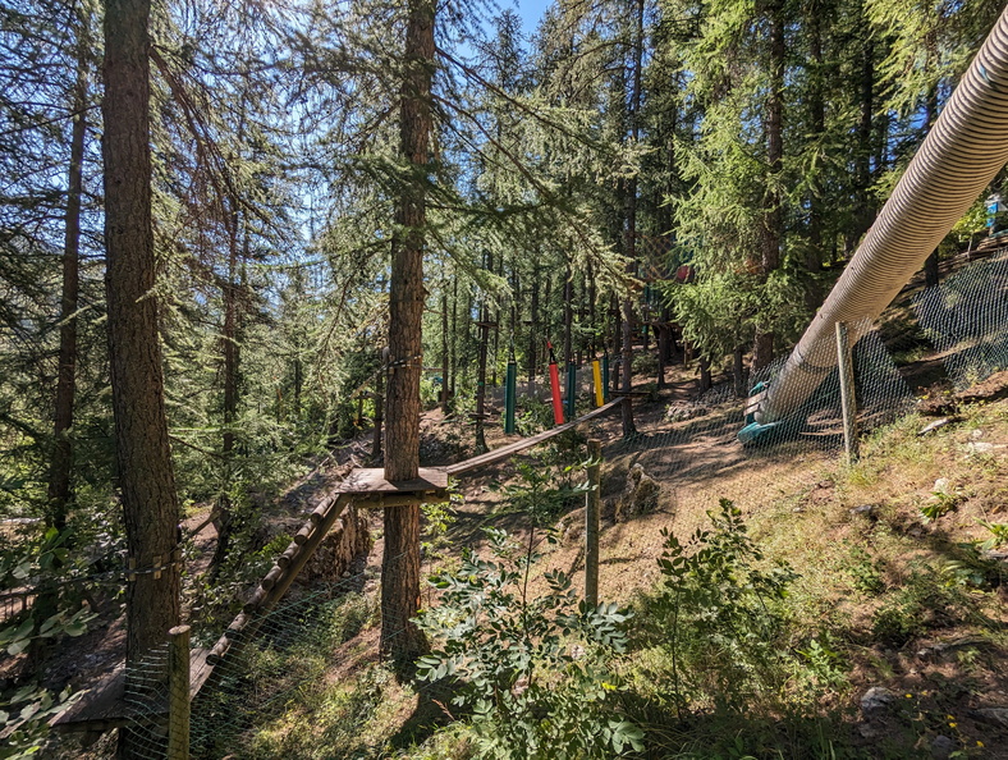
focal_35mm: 16
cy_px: 380
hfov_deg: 94.4
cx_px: 504
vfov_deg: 78.3
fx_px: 467
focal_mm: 2.35
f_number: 2.2
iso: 46
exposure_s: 1/766
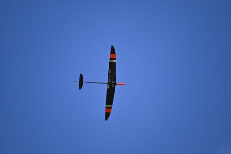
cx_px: 116
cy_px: 77
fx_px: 2568
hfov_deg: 5.2
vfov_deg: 3.4
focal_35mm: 400
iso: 320
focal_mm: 400
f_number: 6.3
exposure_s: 1/1250
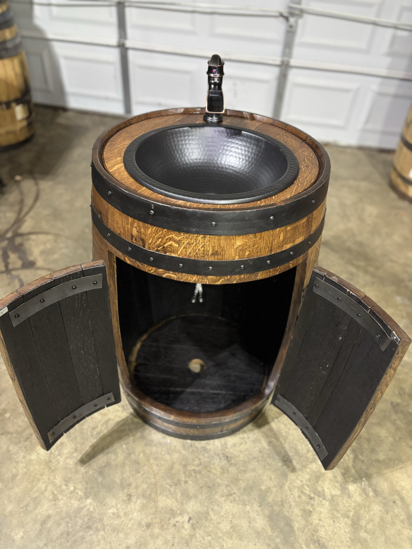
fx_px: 413
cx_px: 206
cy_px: 274
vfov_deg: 67.3
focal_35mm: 26
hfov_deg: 53.1
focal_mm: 5.96
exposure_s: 1/46
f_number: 1.6
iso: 500
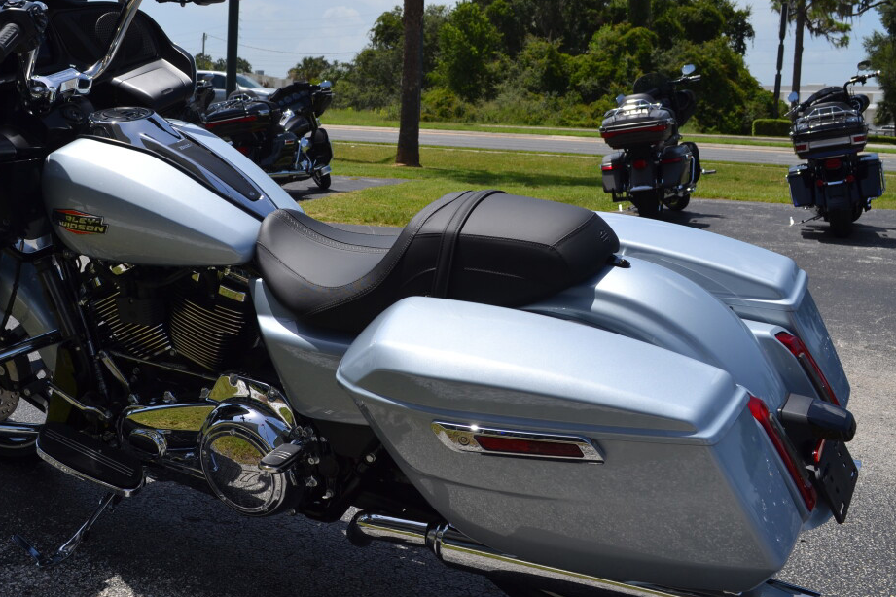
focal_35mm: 43
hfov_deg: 45.2
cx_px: 353
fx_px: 1070
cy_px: 281
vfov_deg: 31.2
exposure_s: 1/320
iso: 100
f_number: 9
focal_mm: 22
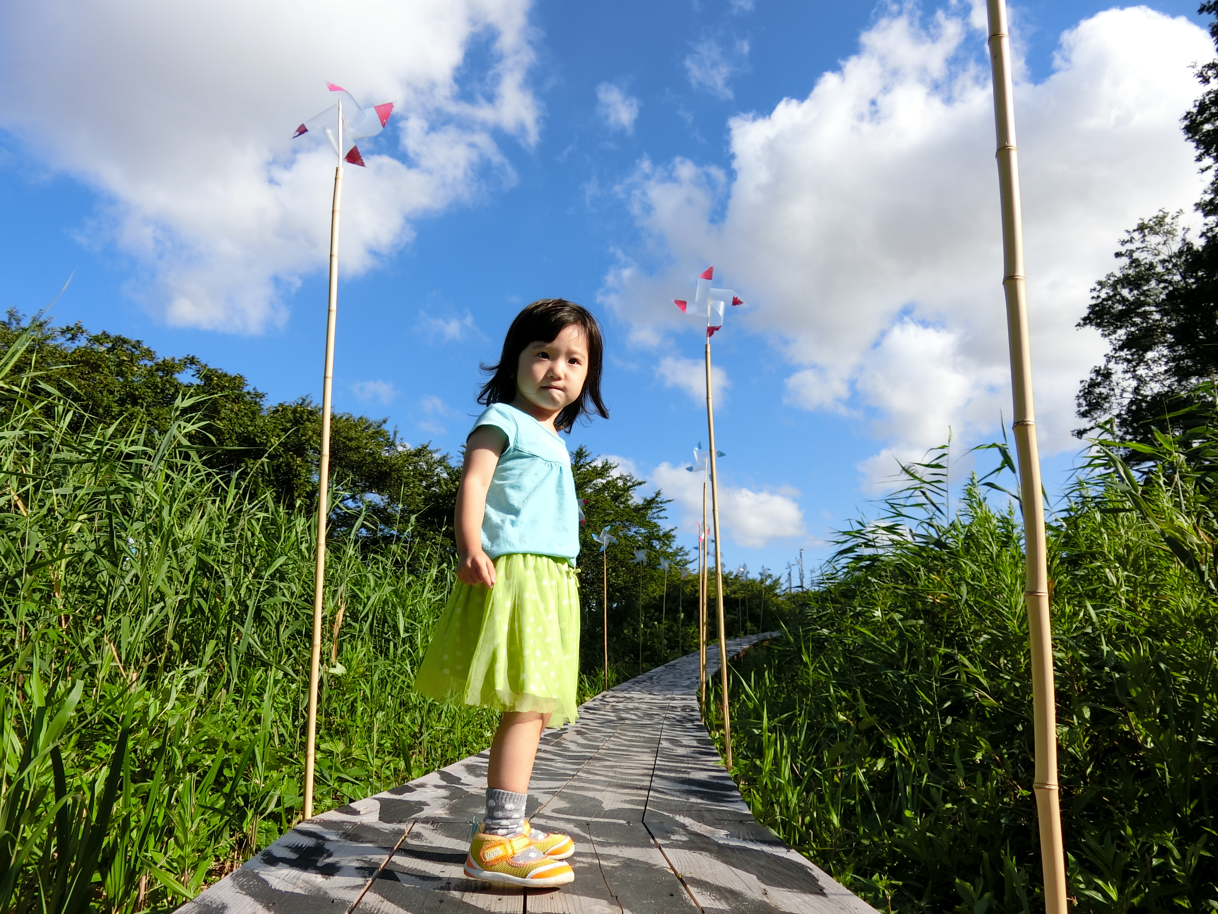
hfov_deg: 69.4
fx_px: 880
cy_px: 457
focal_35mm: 25
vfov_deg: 54.9
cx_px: 609
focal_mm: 5.4
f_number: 2.8
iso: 80
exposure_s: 1/1250
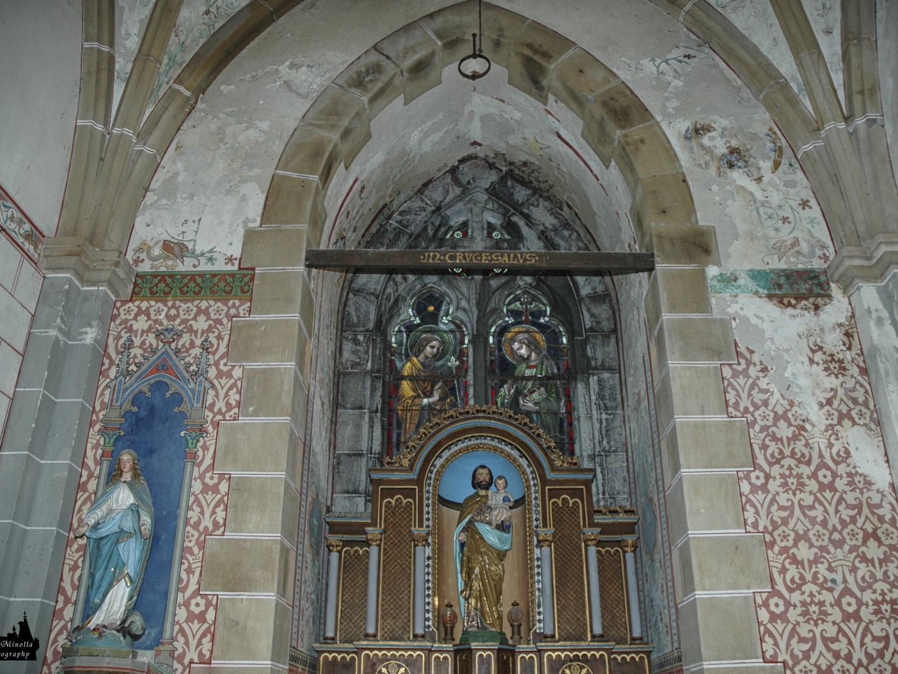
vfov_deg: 46.8
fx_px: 778
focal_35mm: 30
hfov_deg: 59.9
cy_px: 329
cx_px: 482
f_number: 4
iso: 200
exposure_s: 1/60
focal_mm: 18
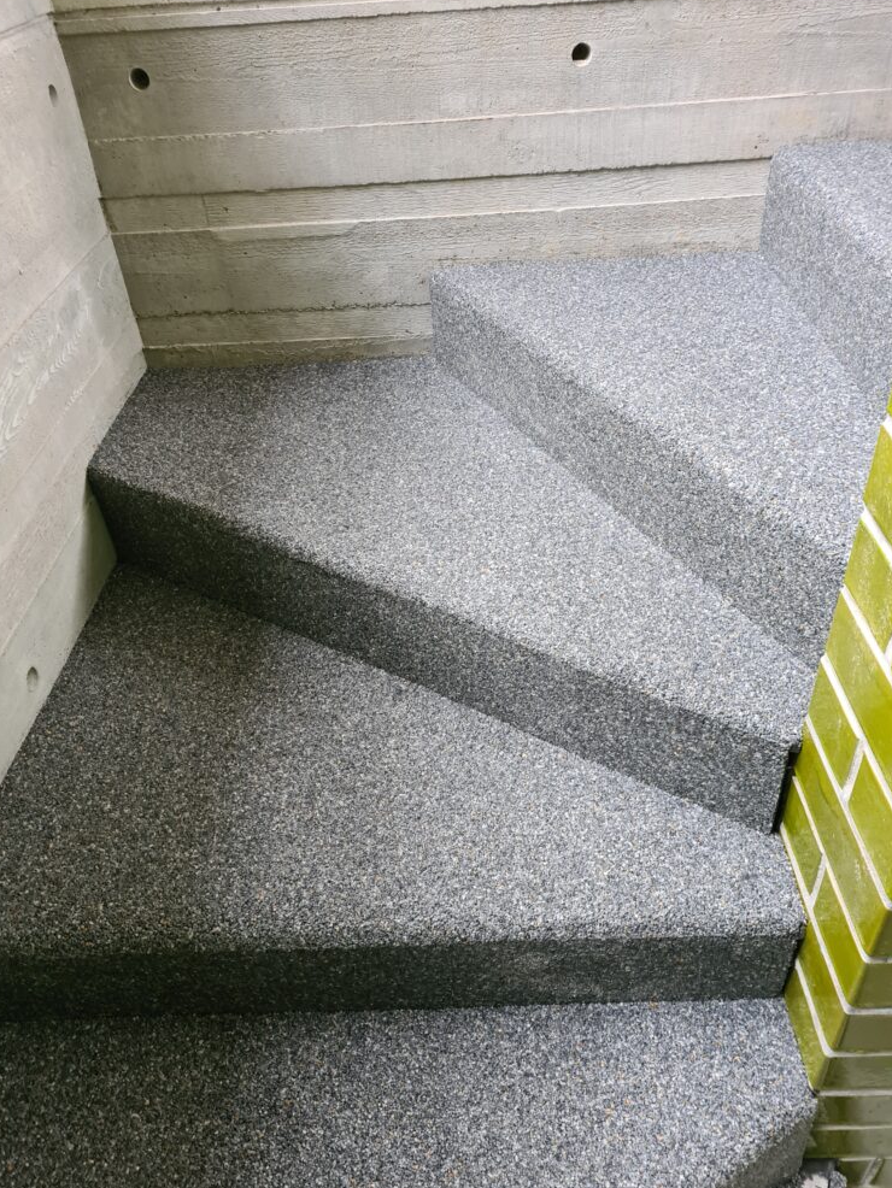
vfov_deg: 65.3
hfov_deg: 51.4
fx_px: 927
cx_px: 432
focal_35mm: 27
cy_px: 599
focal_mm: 5.4
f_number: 1.8
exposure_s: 1/50
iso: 500
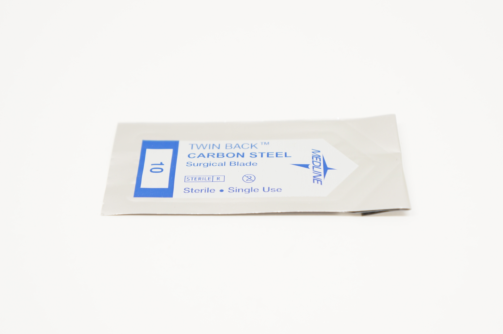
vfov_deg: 17.5
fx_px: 1089
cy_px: 167
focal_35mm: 78
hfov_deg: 26.0
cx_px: 252
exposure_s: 1/50
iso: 400
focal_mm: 52
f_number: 5.6
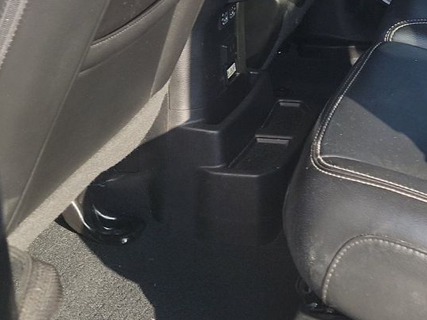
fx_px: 876
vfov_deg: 19.7
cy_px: -43
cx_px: 469
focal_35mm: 71
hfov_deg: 25.4
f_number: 1.8
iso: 50
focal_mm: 6.7
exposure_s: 1/160
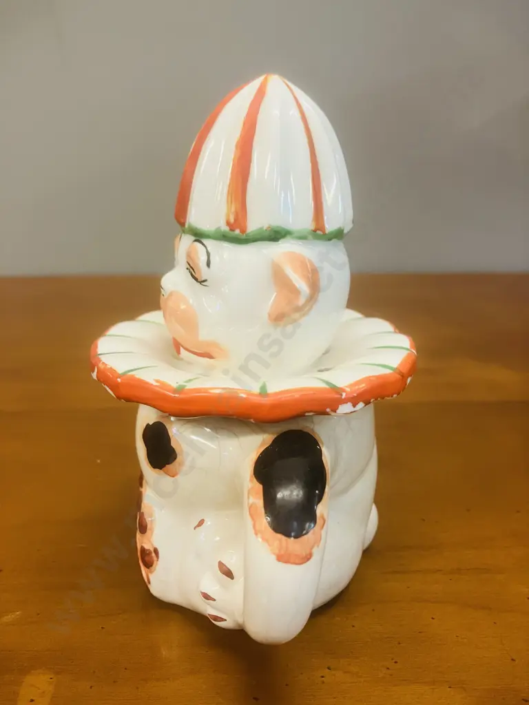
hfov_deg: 49.7
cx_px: 264
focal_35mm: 28
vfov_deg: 63.4
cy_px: 352
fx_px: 571
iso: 125
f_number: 1.8
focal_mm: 3.99
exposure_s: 1/50
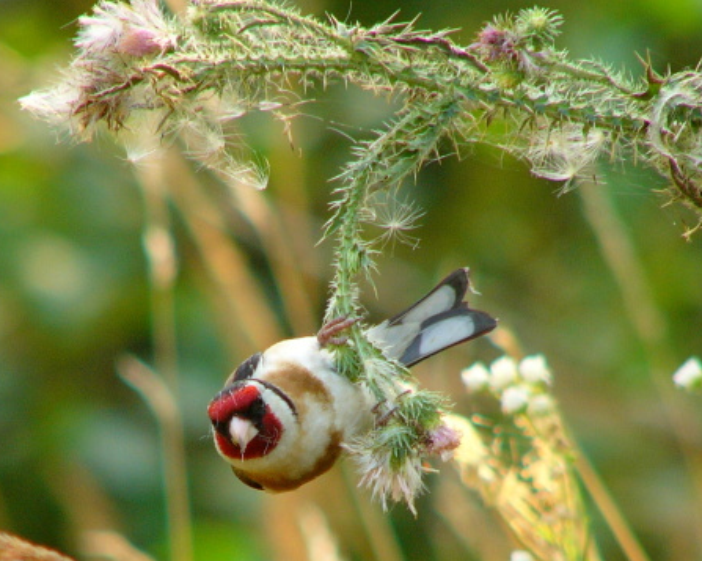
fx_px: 9406
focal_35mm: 453
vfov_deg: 3.4
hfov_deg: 4.3
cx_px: 331
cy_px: 280
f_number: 3.7
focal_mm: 72
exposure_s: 1/200
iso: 100
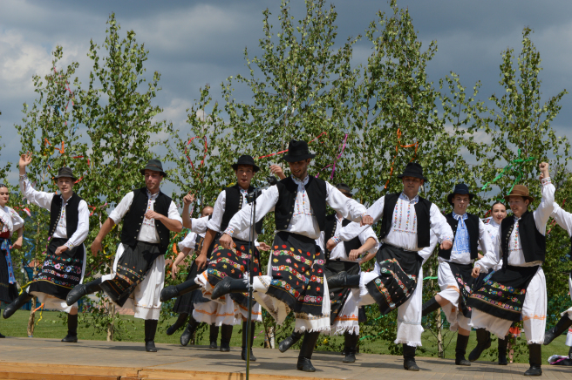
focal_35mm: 82
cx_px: 286
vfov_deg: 16.5
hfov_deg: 24.6
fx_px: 1310
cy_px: 190
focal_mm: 55
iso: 200
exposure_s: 1/500
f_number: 11
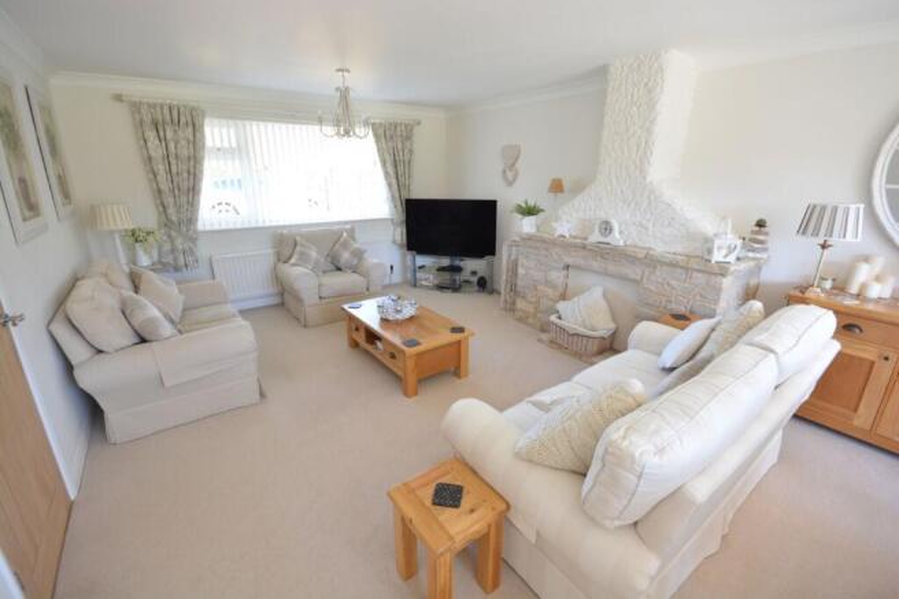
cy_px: 300
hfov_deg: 100.4
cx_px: 450
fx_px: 374
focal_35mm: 15
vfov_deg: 77.3
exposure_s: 1/10
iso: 400
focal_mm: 10
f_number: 8
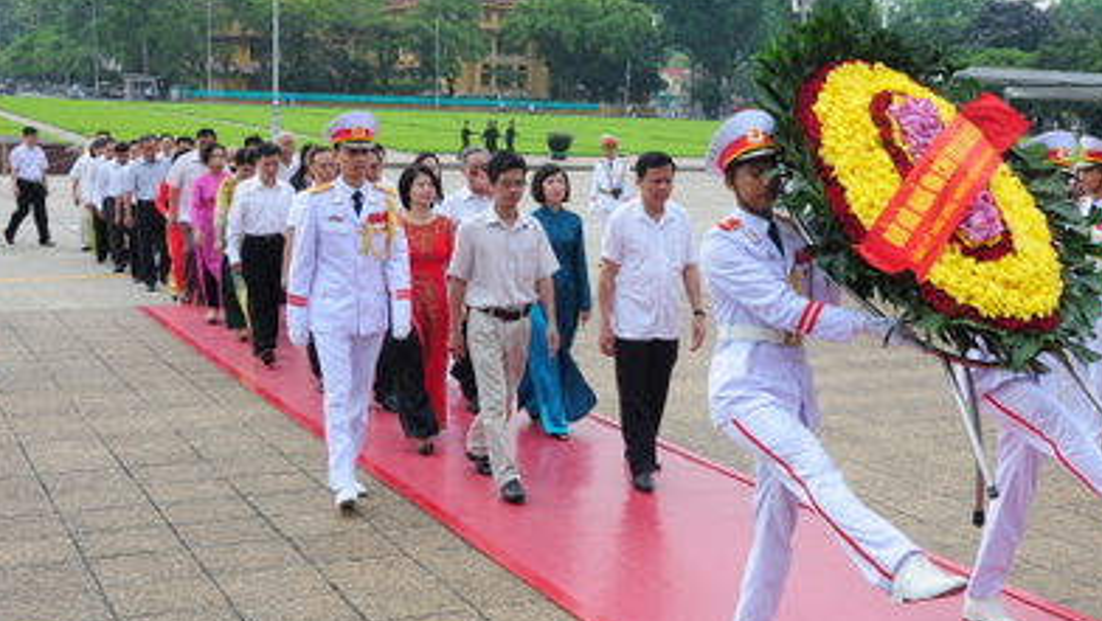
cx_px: 672
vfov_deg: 23.1
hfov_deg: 39.6
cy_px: 318
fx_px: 1520
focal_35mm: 52
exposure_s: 1/125
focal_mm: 26
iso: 320
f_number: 13
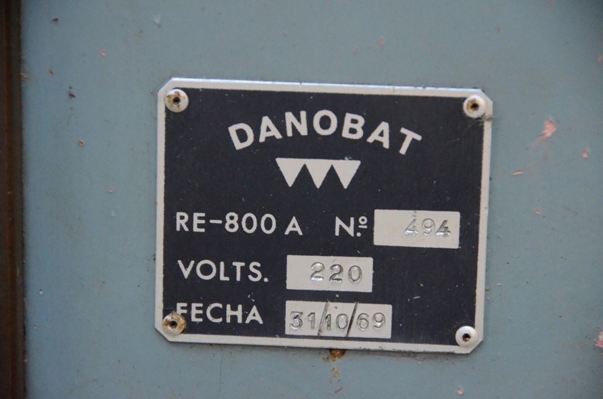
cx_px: 302
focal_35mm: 255
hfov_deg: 8.1
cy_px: 200
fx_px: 4262
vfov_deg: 5.4
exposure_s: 1/100
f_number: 5.6
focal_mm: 170
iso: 6400
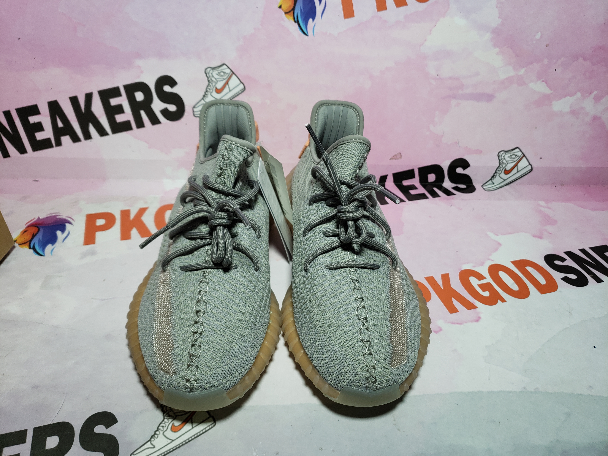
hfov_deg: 67.3
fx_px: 457
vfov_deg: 53.1
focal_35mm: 26
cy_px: 228
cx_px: 304
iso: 50
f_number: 1.5
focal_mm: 4.3
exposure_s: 1/531
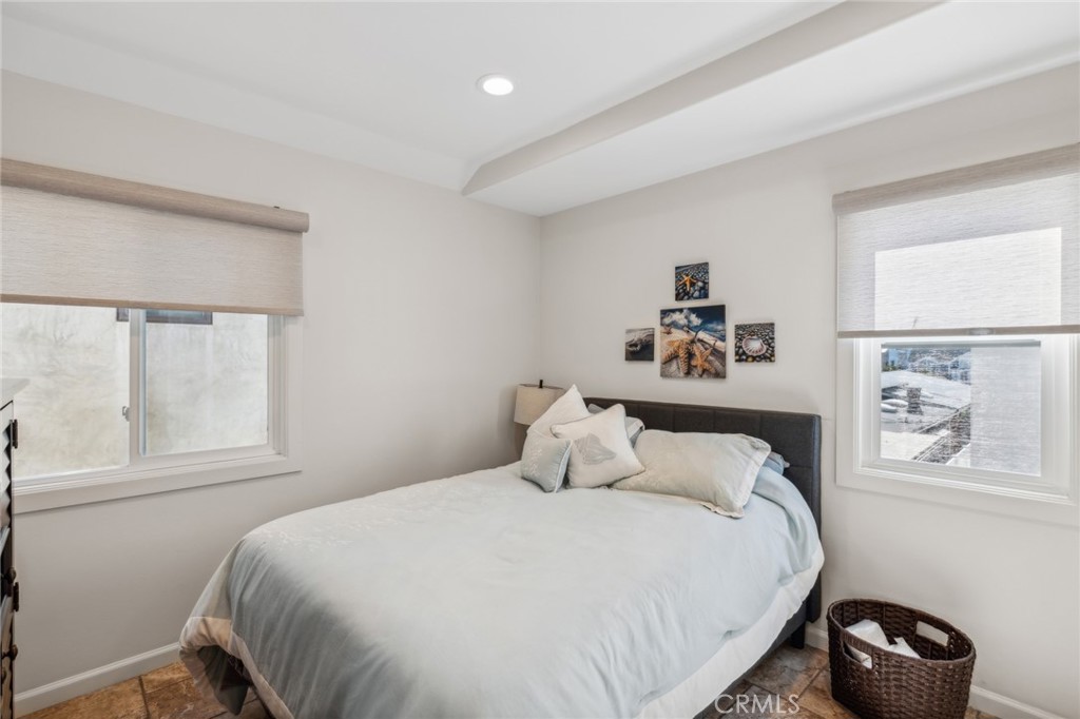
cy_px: 360
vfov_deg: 73.7
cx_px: 540
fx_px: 480
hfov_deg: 96.8
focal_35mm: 16
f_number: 8
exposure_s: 1/20
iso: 100
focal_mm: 16
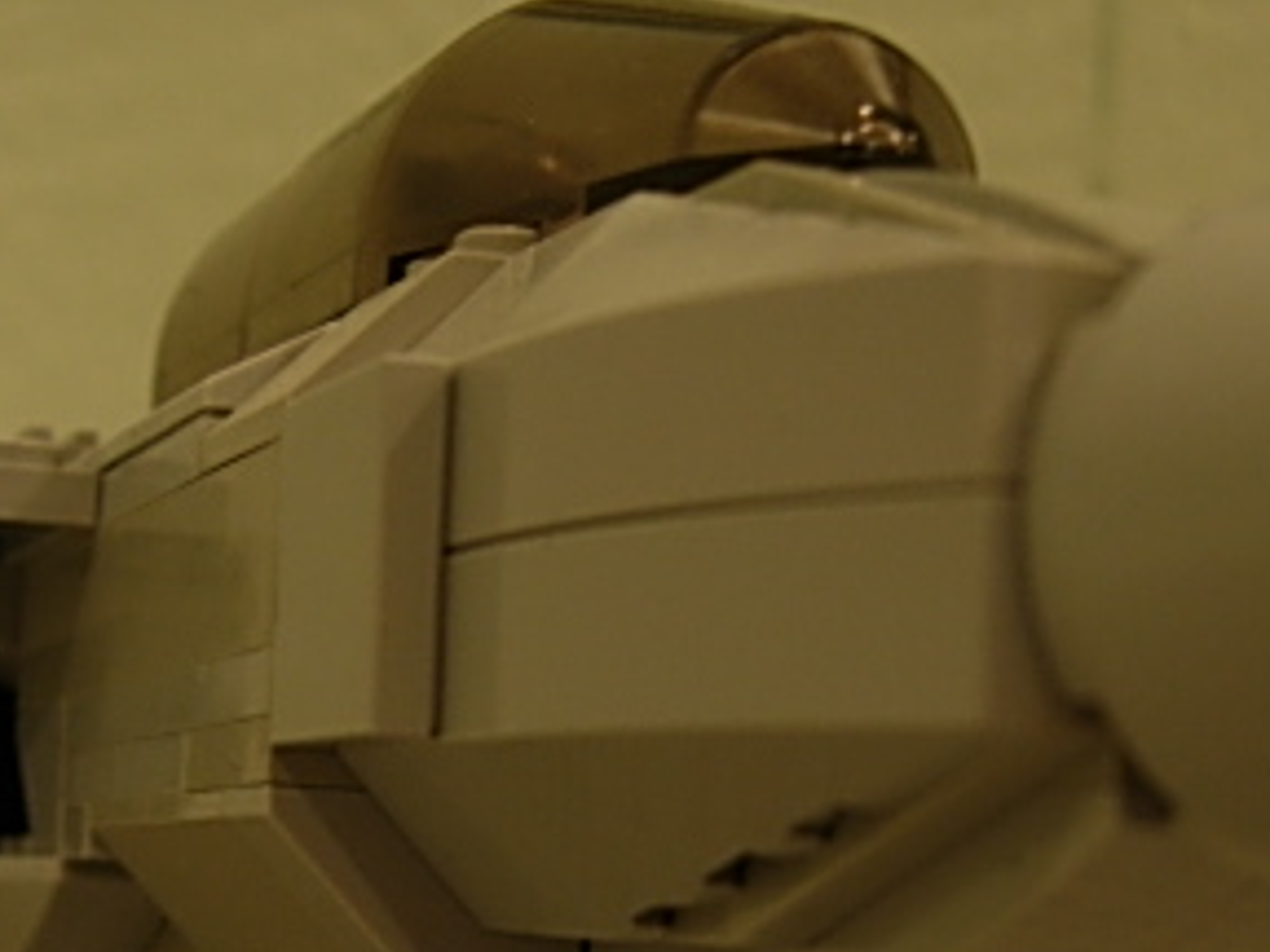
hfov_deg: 24.4
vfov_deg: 18.1
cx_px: 644
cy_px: 904
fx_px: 2935
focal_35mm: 80
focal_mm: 7.5
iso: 66
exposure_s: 1/4
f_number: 2.7
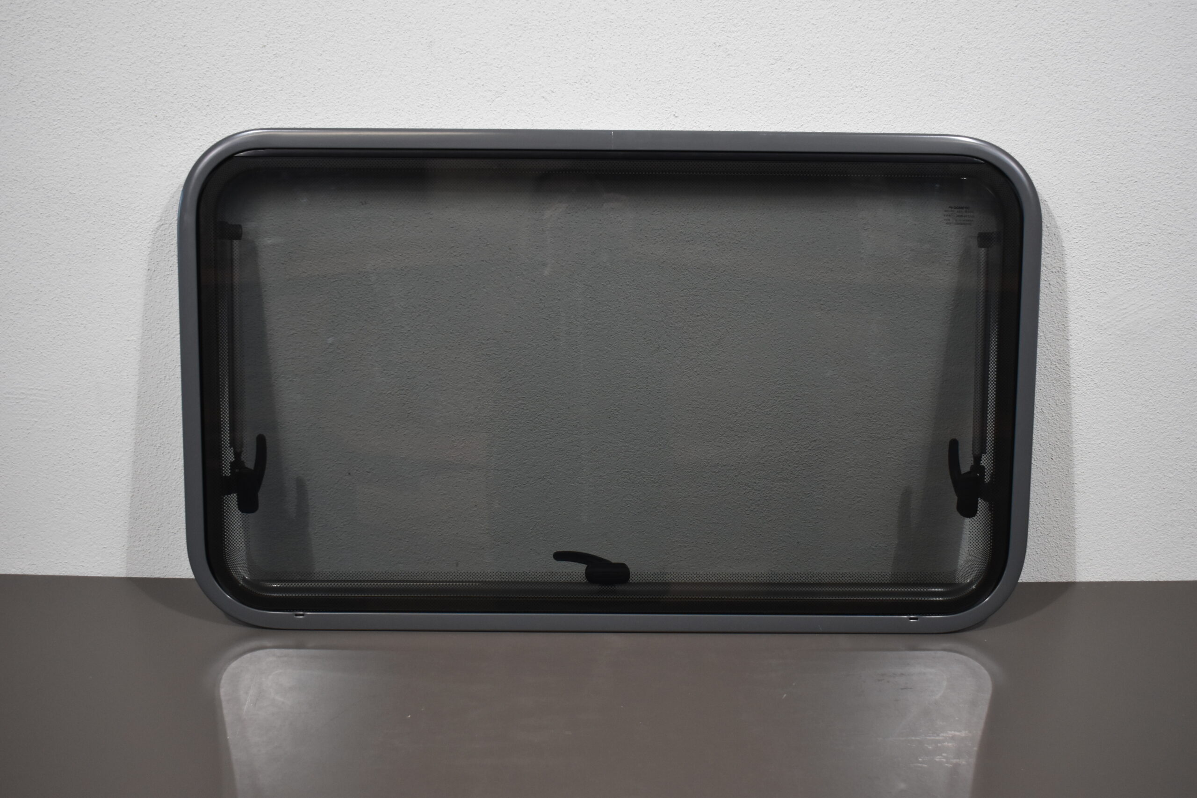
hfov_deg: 47.9
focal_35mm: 40
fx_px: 1347
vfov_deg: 33.0
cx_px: 598
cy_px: 399
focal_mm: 27
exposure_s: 1/200
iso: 800
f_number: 4
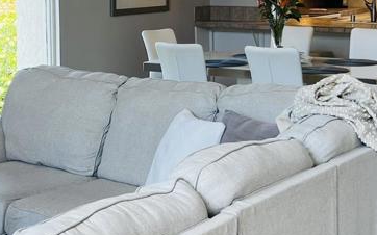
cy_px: 16
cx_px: 185
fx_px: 801
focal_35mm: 78
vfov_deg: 16.5
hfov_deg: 26.5
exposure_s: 1/198
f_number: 1.5
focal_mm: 5.7
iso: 50
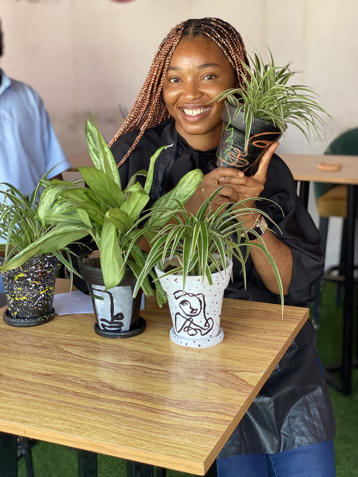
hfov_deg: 28.0
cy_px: 238
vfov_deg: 36.8
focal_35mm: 52
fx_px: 717
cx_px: 179
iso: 125
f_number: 2
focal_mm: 6
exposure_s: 1/122
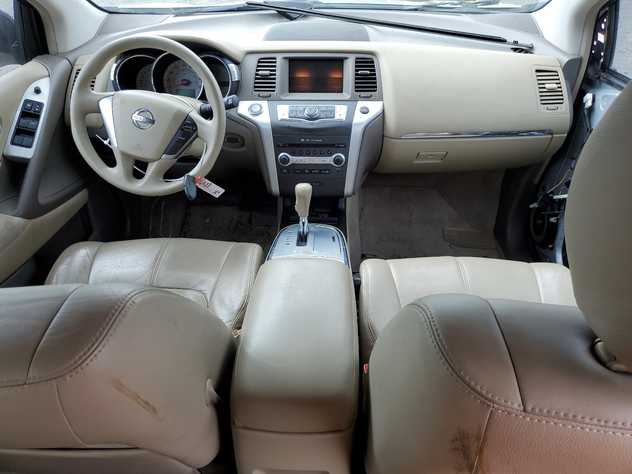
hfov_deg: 67.3
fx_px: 475
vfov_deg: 53.1
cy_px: 237
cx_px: 316
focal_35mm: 26
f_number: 1.5
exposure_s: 1/204
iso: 50
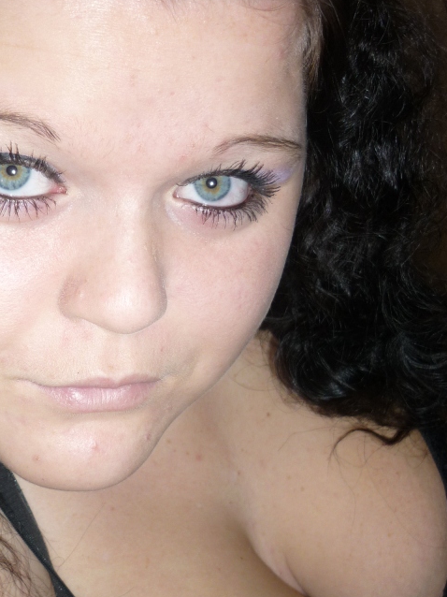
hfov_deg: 27.2
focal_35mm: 53
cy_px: 317
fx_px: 913
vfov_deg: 36.2
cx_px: 118
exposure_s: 1/60
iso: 100
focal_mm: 5.5
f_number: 2.8
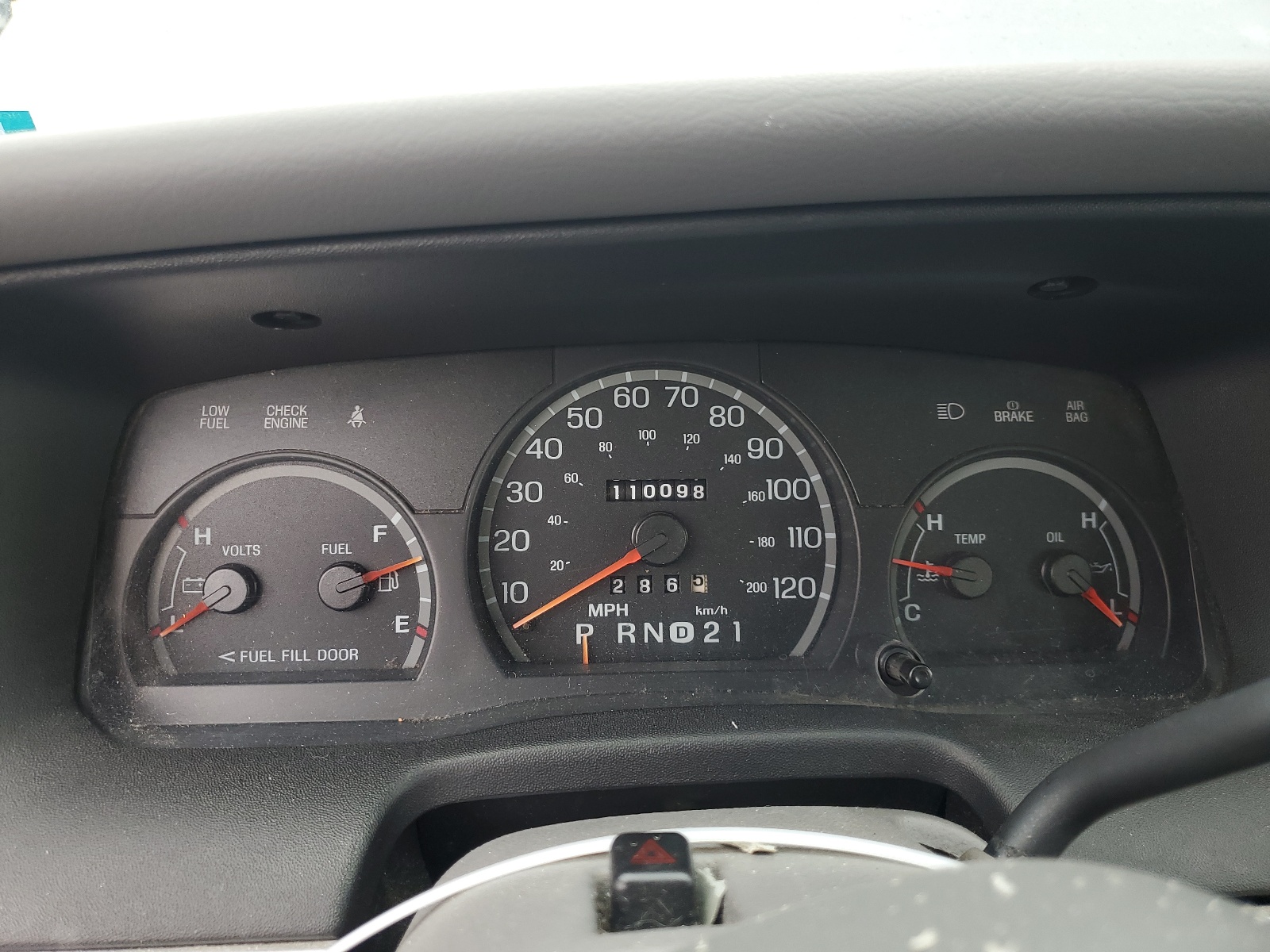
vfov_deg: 53.1
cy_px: 476
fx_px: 954
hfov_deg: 67.3
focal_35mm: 26
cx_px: 635
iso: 54
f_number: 1.5
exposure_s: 1/120
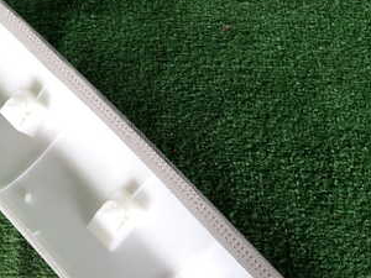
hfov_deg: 37.6
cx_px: 111
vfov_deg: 28.8
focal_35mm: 50
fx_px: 536
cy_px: 200
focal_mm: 4.5
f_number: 2
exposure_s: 1/125
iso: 160
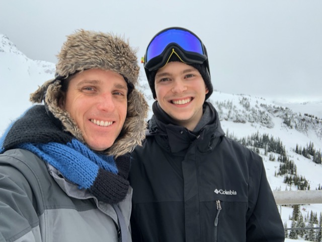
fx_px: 298
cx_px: 161
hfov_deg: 56.8
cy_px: 121
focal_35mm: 32
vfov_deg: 44.2
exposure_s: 1/122
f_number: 2.2
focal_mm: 2.87
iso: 20
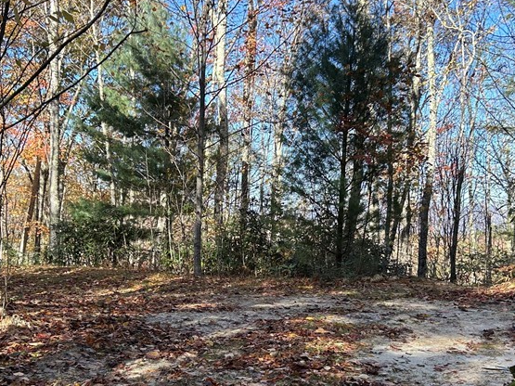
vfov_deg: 29.5
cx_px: 261
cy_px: 313
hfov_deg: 39.7
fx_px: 714
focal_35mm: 48
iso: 50
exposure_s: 1/544
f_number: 1.5
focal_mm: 5.7
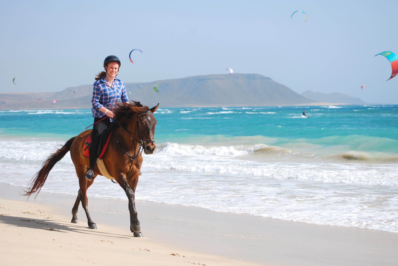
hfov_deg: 19.4
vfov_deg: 13.1
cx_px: 199
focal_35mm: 105
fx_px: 1162
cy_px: 133
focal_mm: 70
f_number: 5.6
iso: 100
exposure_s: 1/500
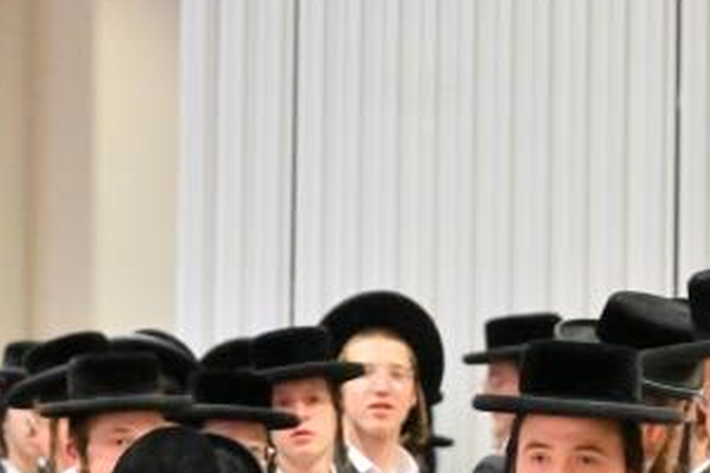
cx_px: 589
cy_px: 696
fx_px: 7415
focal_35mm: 376
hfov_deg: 5.5
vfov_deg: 3.6
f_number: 4
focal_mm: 110
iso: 5000
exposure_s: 1/250
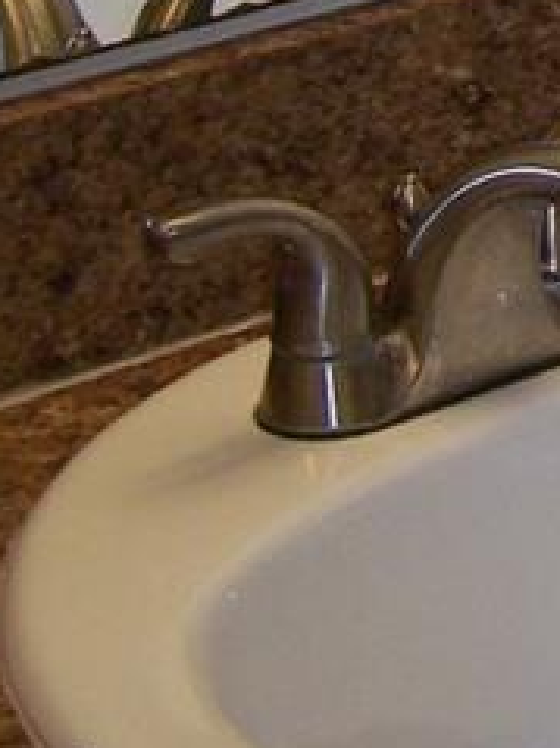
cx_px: 1380
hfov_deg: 7.3
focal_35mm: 191
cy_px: -516
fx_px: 4124
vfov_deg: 9.9
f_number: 2.8
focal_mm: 6.3
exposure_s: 1/60
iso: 80
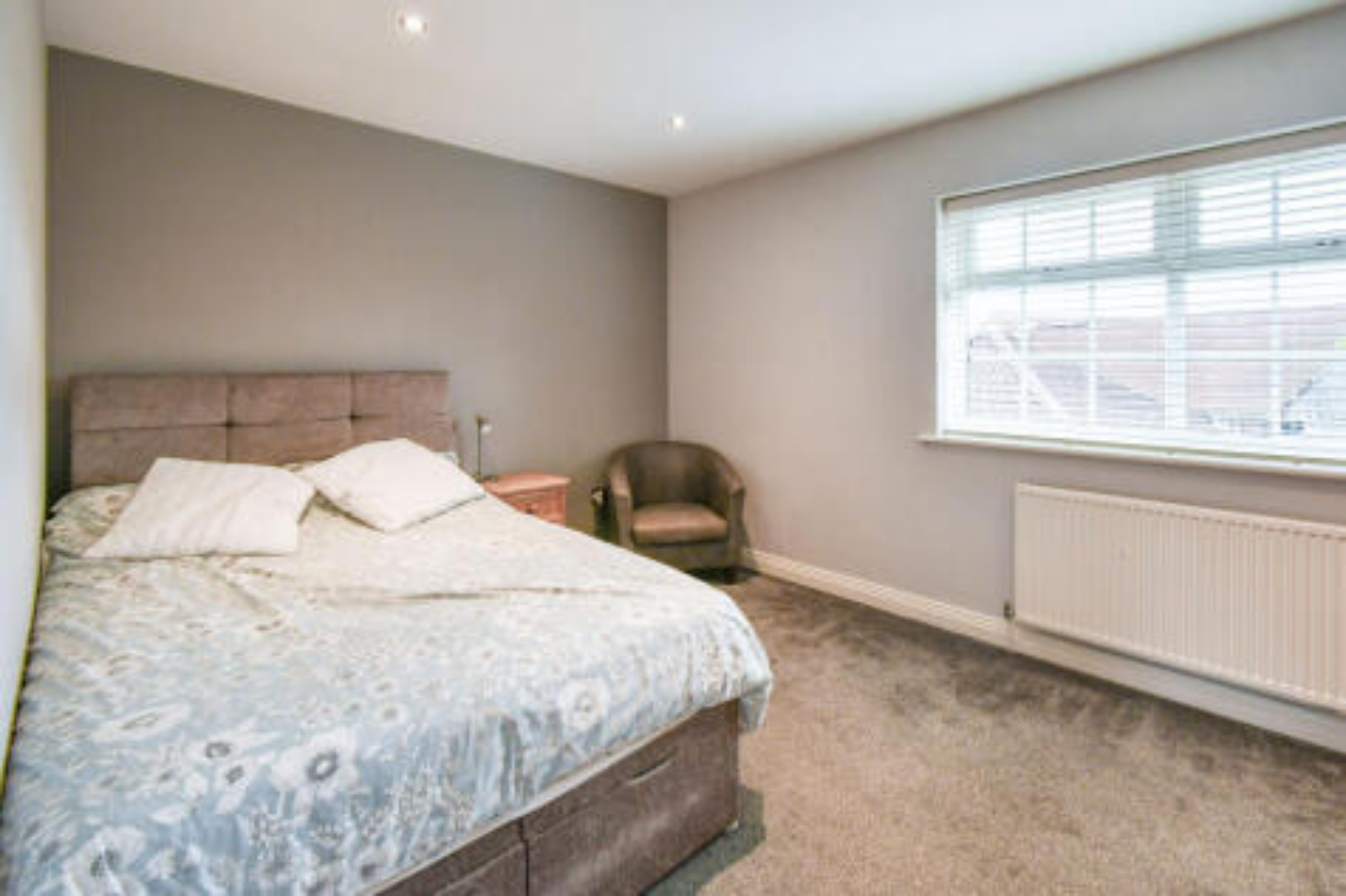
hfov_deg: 100.4
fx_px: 561
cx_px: 673
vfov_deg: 77.3
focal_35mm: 15
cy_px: 448
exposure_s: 1/25
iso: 800
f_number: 5.6
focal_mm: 10
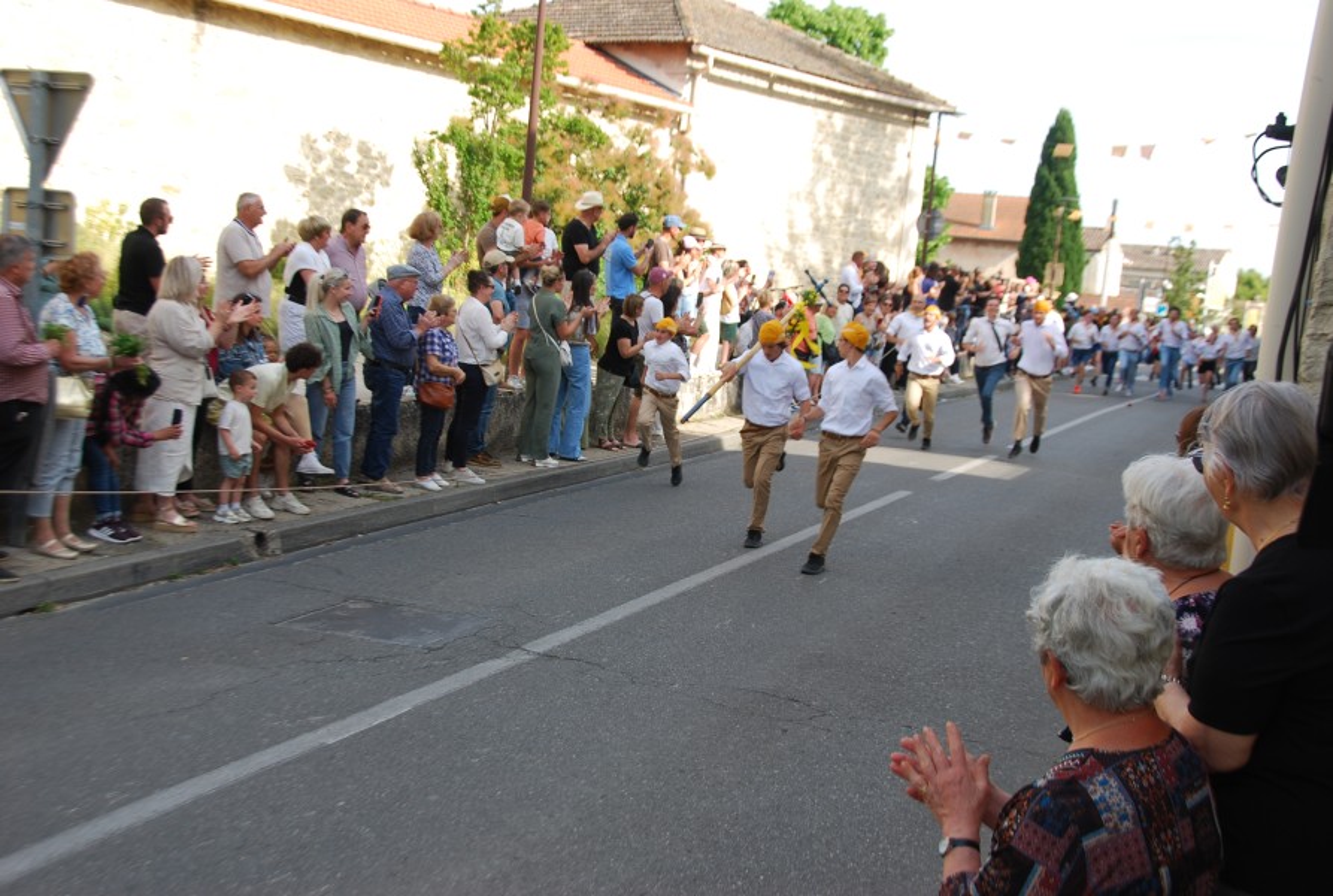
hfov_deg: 42.2
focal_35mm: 46
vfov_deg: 29.1
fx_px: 1726
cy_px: 448
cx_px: 666
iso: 100
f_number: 5.6
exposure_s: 1/125
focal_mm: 31
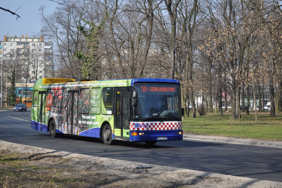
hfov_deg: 26.0
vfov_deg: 17.5
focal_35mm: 78
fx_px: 610
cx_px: 141
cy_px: 94
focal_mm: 52
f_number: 5.6
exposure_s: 1/1000
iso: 400
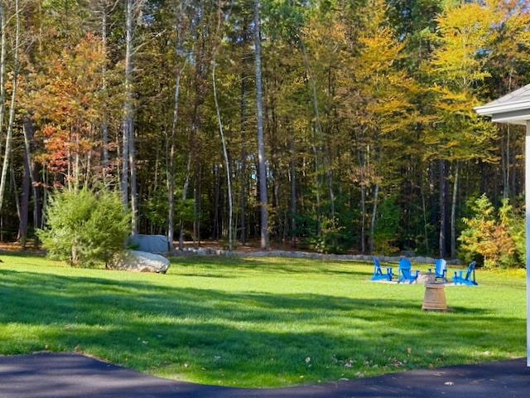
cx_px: 265
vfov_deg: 30.3
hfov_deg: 39.7
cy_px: 199
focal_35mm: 48
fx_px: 735
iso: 100
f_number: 1.78
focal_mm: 6.76
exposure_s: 1/663
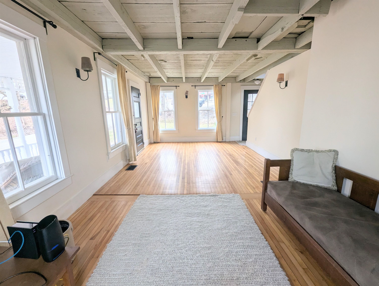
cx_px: 190
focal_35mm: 13
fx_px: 143
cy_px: 143
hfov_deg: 106.1
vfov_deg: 90.1
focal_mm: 1.95
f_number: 2.2
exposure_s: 1/49
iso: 43
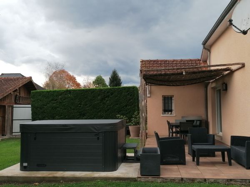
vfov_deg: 35.1
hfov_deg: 45.8
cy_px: 94
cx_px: 125
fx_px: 296
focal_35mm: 41
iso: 50
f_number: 1.8
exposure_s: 1/211
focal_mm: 4.75
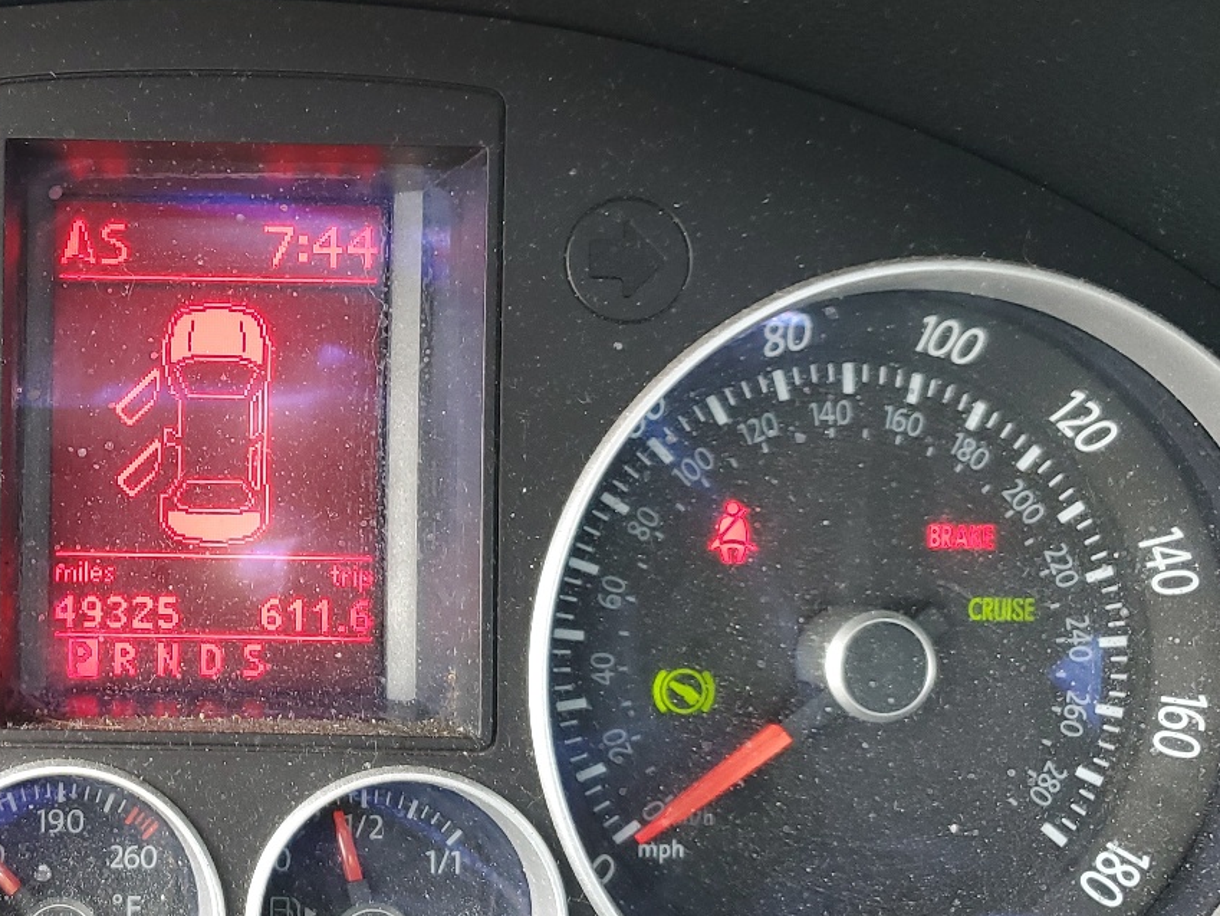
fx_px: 1727
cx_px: 162
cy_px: 528
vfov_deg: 29.6
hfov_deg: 36.9
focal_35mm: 49
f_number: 1.5
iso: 77
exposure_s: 1/60.2
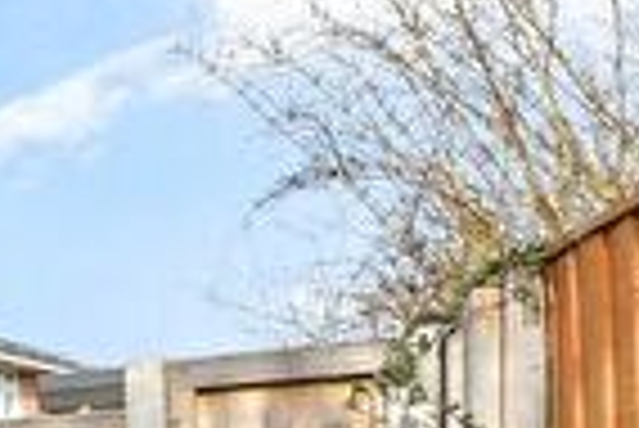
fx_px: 1315
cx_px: -850
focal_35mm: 74
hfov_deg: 15.7
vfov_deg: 17.1
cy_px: 597
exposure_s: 1/250
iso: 320
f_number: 8
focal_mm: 10
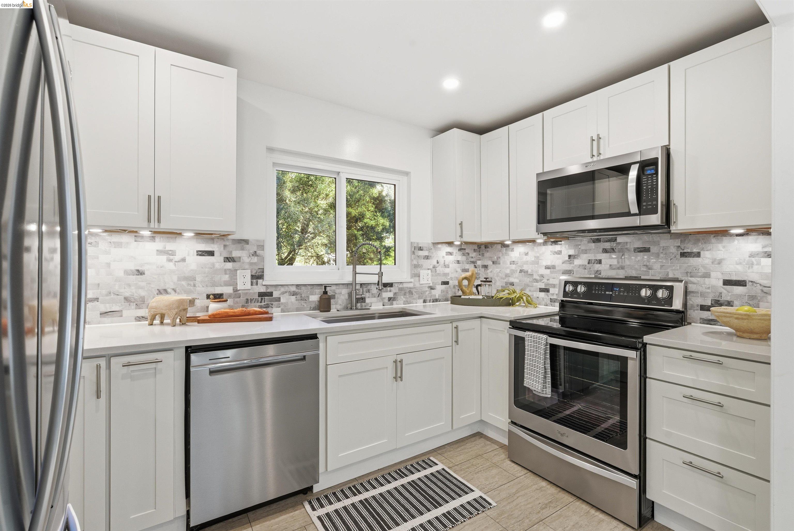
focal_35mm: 16
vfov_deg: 73.8
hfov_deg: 96.7
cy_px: 266
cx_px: 397
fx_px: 353
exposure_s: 1/100
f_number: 10
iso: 400
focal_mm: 16
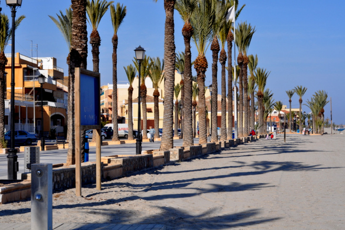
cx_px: 172
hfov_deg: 27.0
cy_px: 115
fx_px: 718
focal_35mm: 75
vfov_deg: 18.2
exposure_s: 1/500
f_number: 11
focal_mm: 50
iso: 200
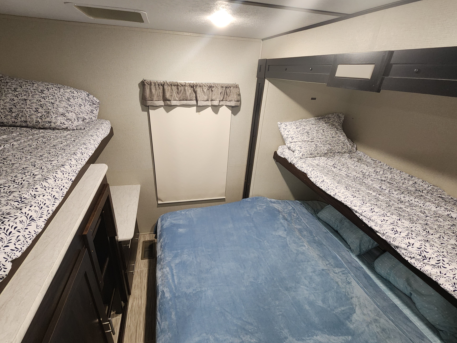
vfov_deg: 81.6
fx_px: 198
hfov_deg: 98.1
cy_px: 186
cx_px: 219
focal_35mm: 15
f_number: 2.2
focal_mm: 2.2
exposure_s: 1/30
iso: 500
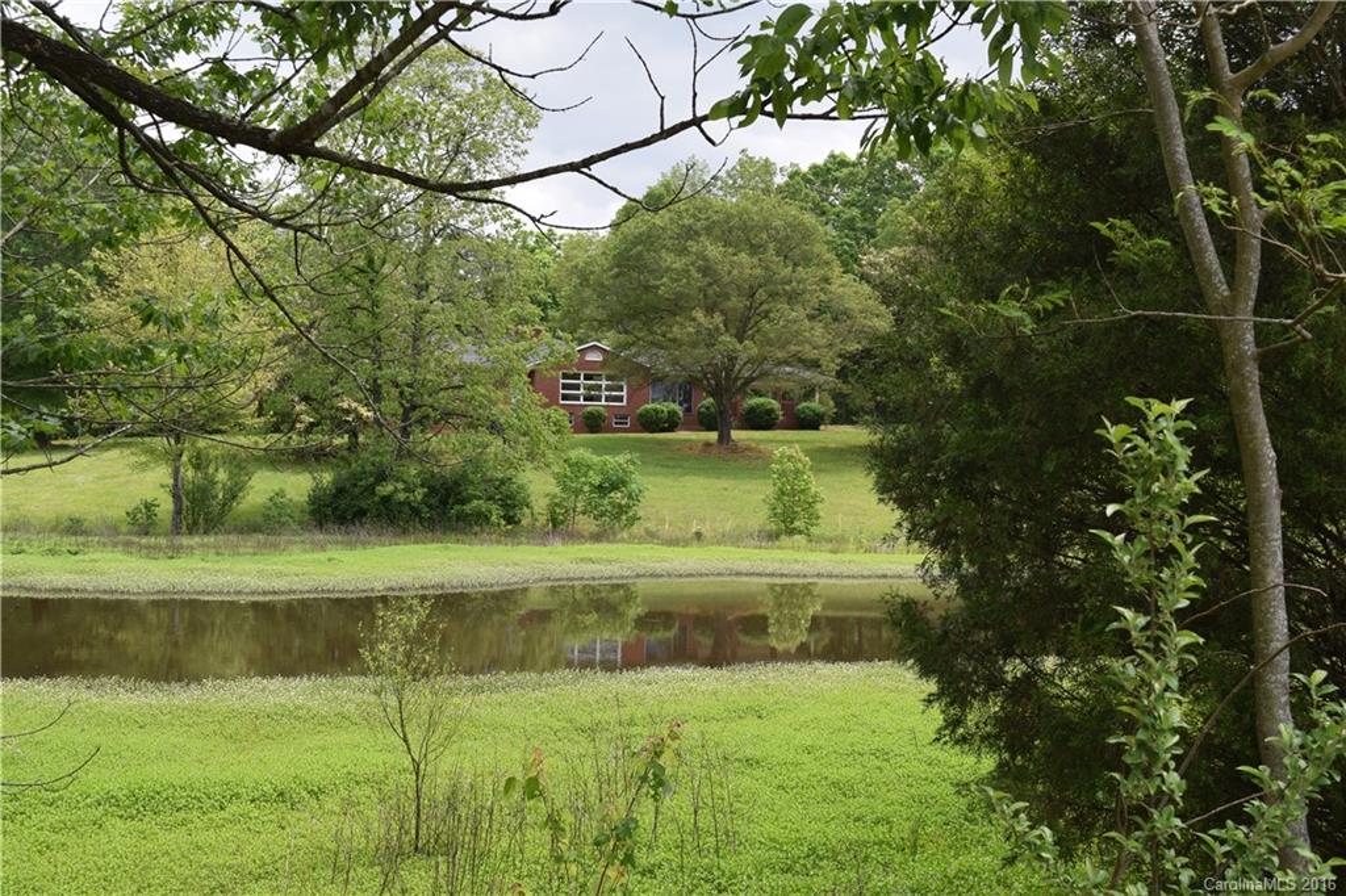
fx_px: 1626
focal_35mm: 44
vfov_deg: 30.8
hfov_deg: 45.0
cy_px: 448
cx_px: 673
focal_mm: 29
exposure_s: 1/250
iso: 250
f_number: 8
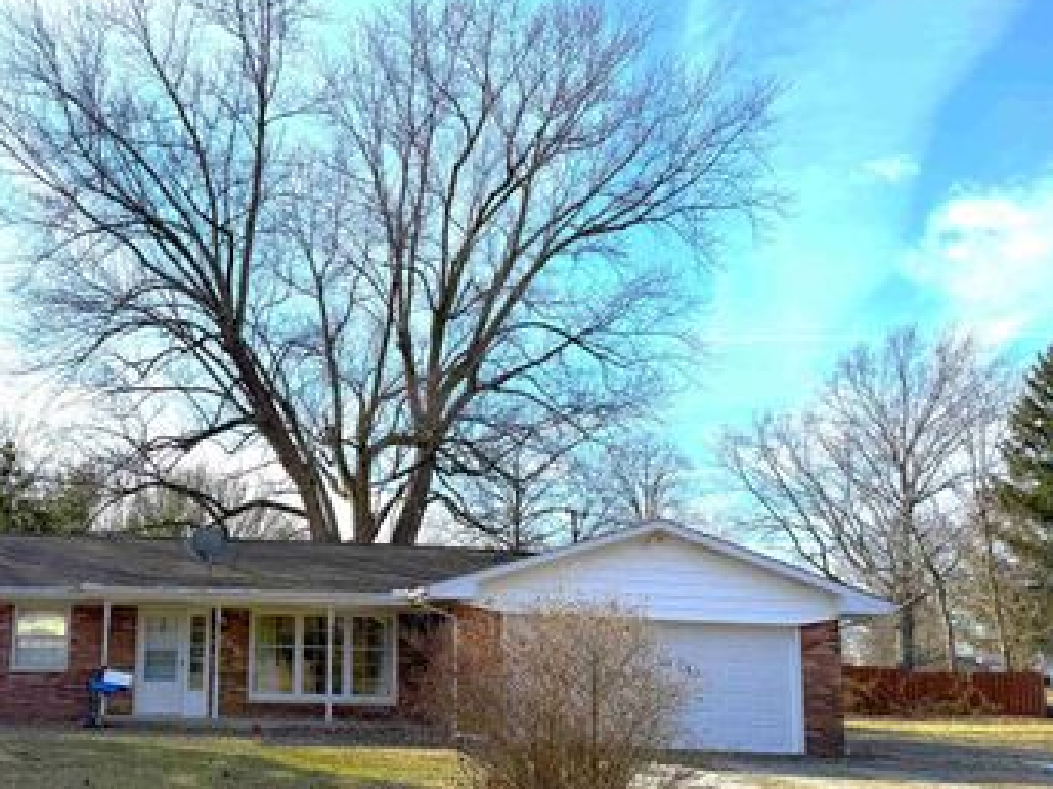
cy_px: 530
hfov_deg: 50.9
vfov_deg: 40.2
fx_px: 1064
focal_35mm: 35
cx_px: 292
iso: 80
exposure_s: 1/4975
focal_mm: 6.76
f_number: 1.78
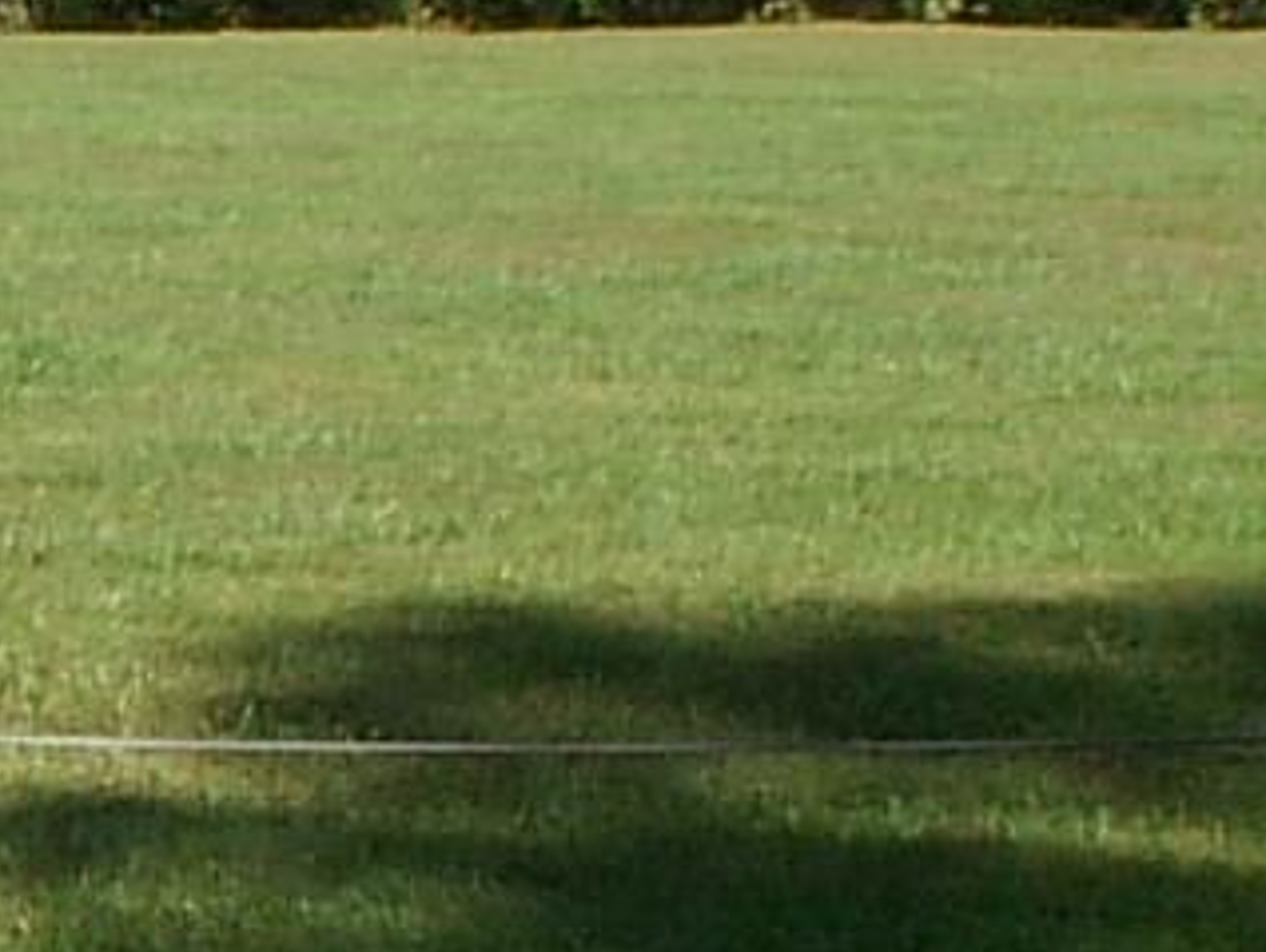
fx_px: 6808
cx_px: -737
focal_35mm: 186
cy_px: 259
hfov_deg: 10.2
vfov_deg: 8.0
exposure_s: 1/180
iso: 100
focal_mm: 5.8
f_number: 6.7
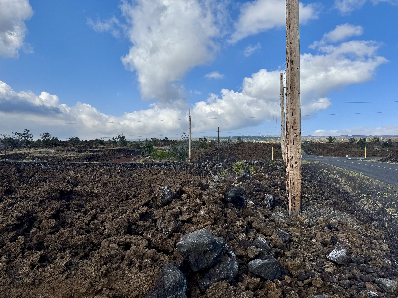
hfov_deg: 67.3
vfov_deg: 53.0
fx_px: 299
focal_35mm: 26
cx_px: 193
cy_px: 159
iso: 80
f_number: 1.78
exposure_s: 1/7937
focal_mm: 6.76
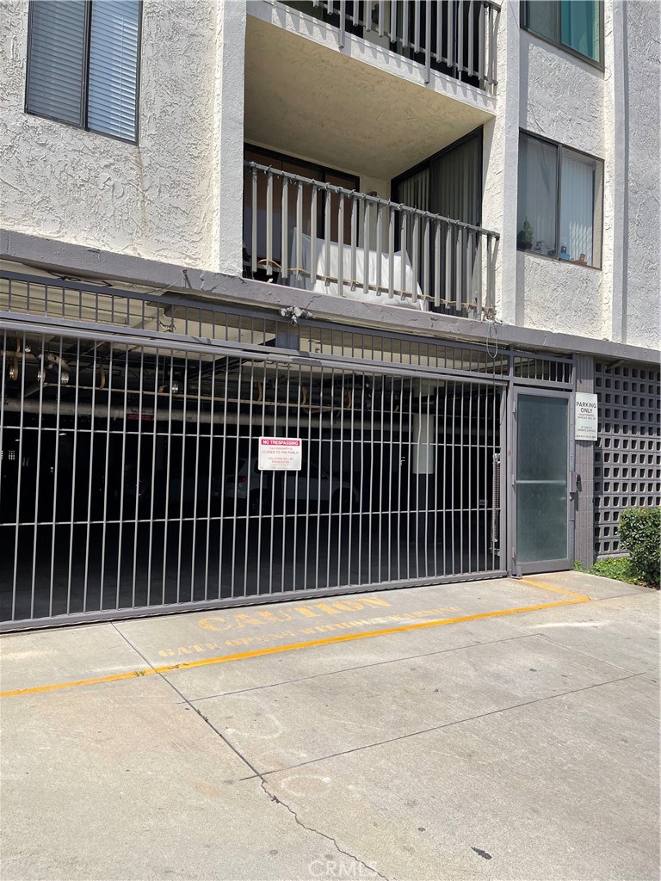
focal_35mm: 26
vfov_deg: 67.3
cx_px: 330
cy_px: 440
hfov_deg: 53.1
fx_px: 662
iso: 32
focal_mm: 5.1
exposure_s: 1/3257
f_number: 1.6
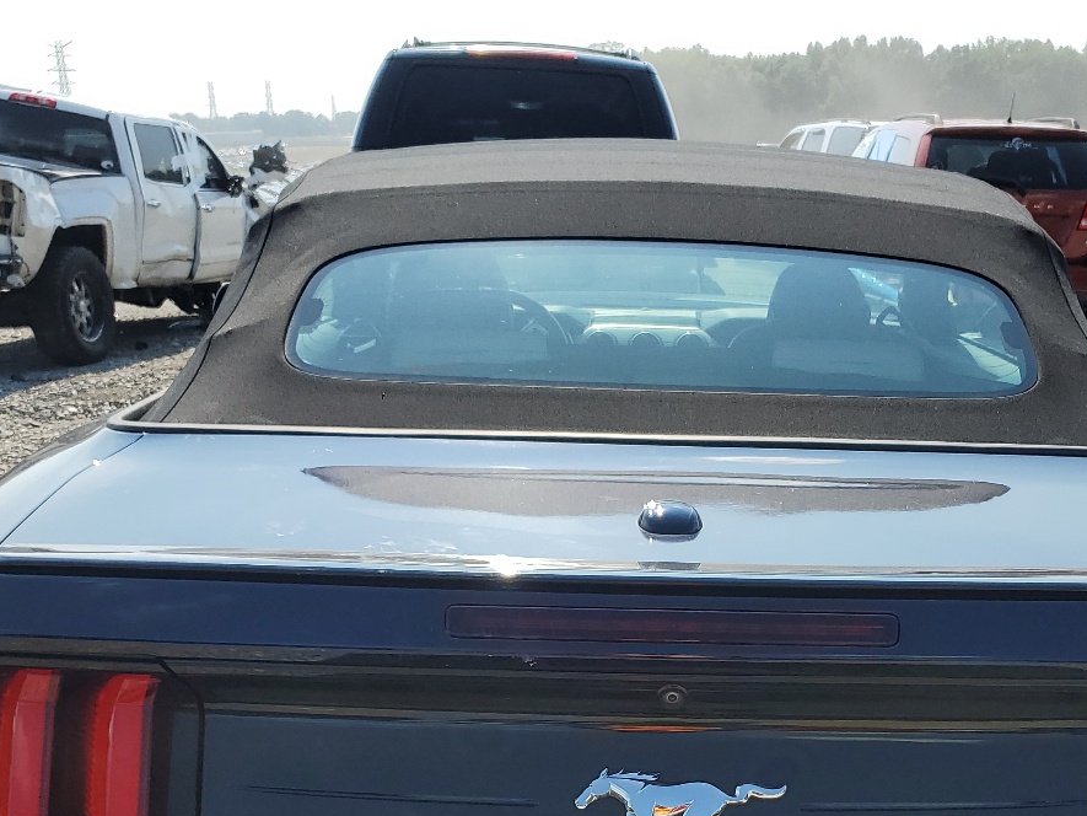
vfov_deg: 29.8
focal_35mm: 47
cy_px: 700
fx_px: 1476
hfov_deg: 40.3
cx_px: 647
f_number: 1.5
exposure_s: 1/3333
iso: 50
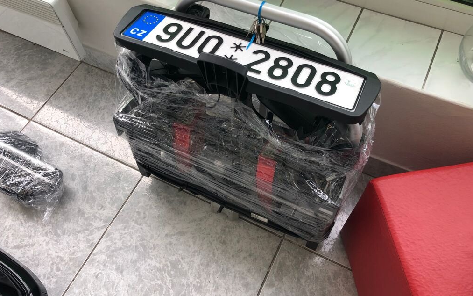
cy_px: 142
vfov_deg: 41.8
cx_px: 234
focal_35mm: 30
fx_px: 387
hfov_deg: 62.9
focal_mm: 3.99
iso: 32
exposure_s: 1/100
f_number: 1.8
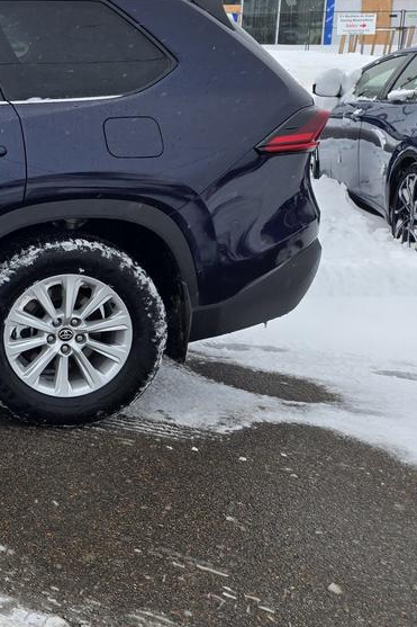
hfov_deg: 19.8
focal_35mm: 55
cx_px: -278
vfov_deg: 35.7
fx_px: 956
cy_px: 178
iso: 25
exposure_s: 1/380
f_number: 1.8
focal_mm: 5.4
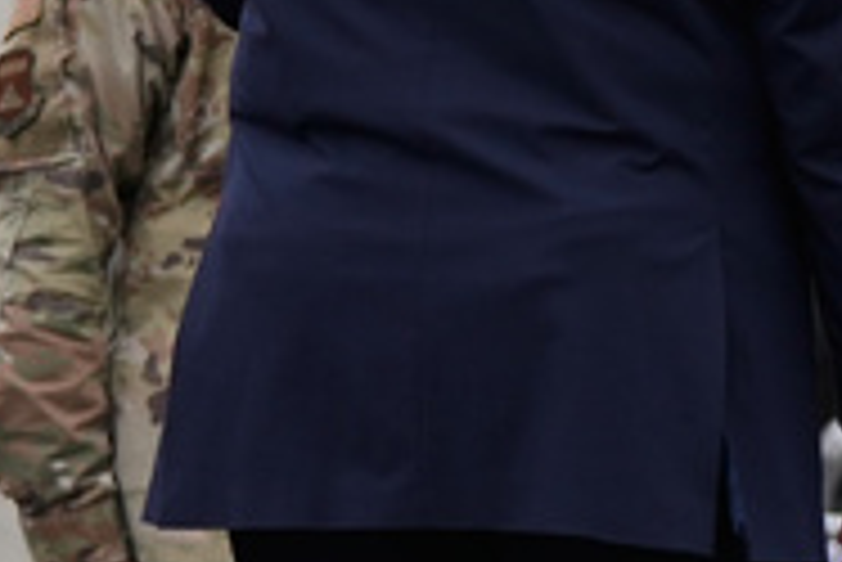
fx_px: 20715
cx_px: 1734
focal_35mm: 885
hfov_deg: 2.3
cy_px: 317
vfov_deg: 1.6
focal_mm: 108
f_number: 3.5
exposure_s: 1/1250
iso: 320
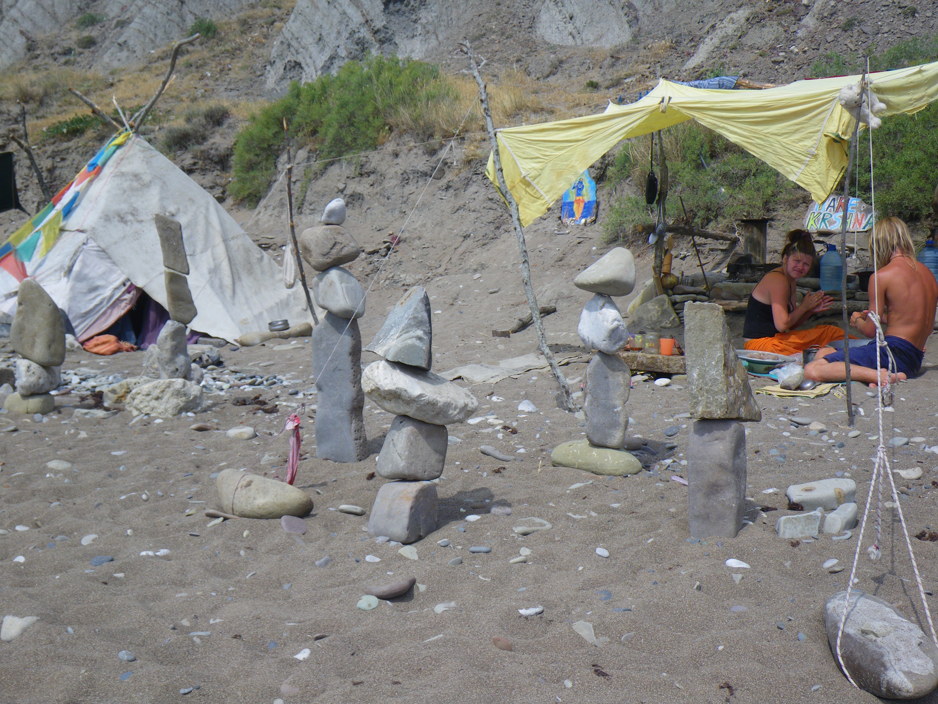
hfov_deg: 44.8
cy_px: 352
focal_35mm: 42
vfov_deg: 34.3
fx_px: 1138
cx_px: 469
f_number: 5
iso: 50
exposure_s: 1/400
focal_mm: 7.5
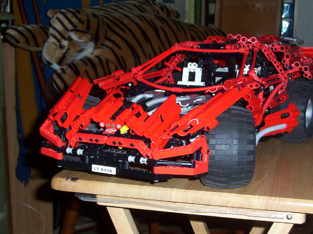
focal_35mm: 64
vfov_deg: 22.9
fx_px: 579
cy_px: 117
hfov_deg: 30.3
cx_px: 156
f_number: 3.54
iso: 140
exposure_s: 1/46.6
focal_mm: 9.98
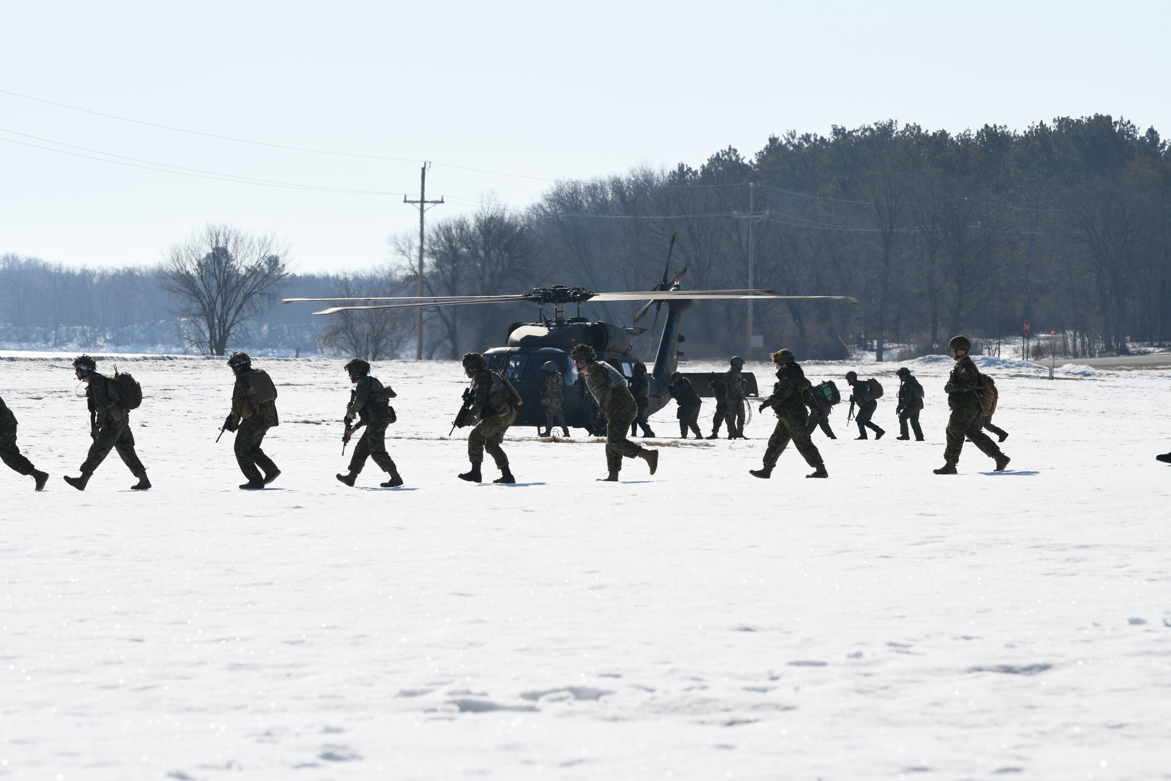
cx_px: 586
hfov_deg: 10.3
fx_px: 6505
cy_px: 390
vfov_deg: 6.9
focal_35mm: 200
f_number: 9
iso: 250
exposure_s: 1/1000
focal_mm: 200
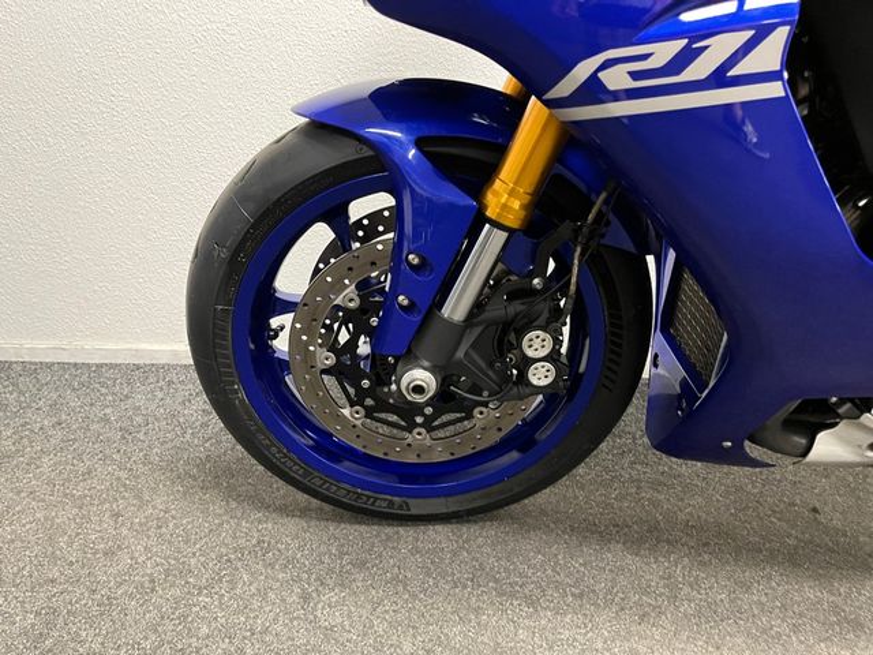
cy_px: 328
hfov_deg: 67.3
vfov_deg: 53.1
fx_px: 656
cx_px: 436
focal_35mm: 26
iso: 500
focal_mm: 5.1
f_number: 1.6
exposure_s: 1/33
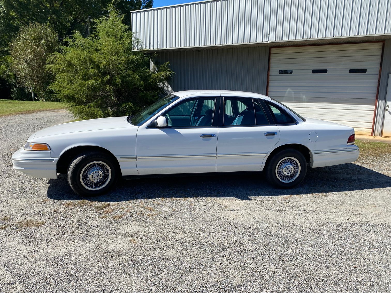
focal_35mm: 26
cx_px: 196
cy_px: 146
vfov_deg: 53.1
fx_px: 294
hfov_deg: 67.3
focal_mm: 4.25
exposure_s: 1/2625
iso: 32
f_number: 1.8
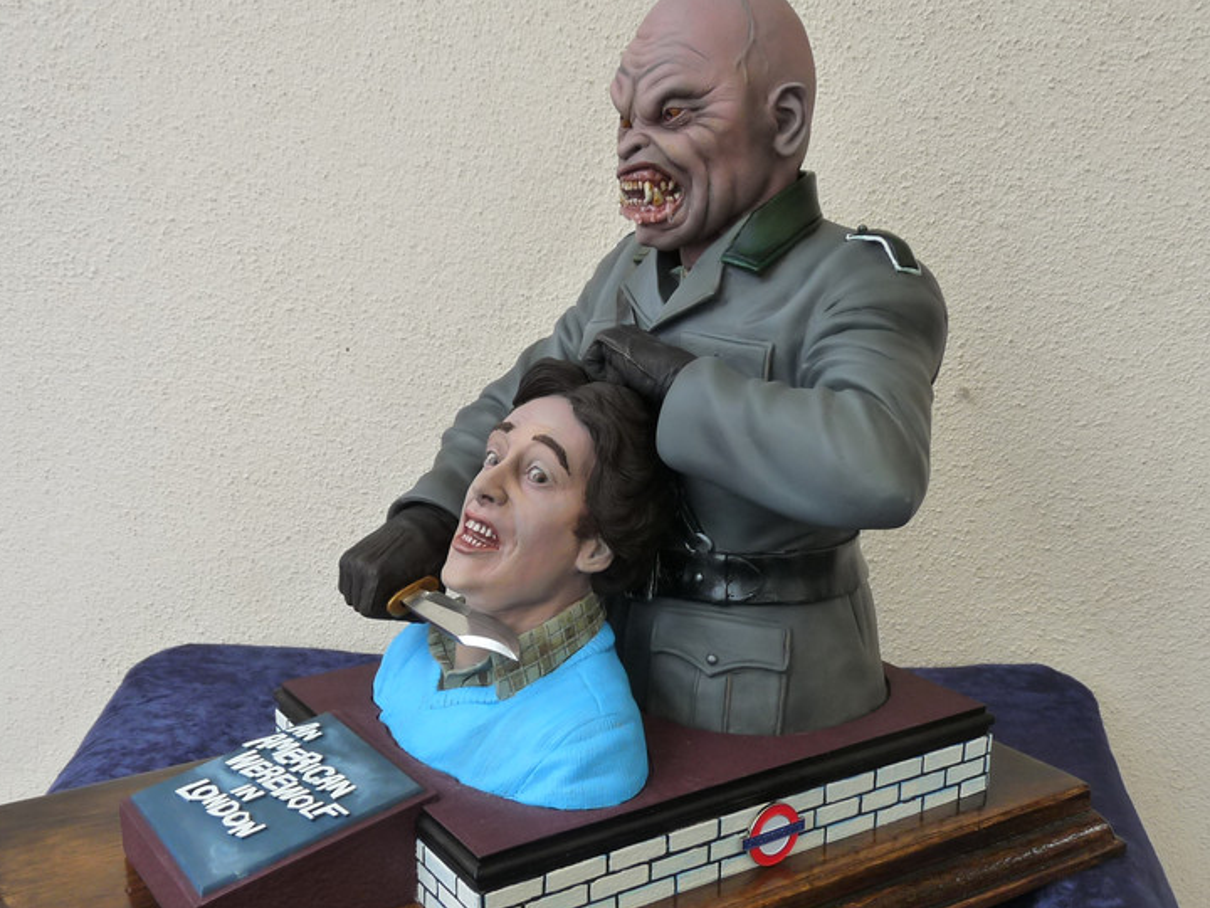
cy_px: 575
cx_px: 629
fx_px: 1398
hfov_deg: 46.8
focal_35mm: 40
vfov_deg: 35.7
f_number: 4.5
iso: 160
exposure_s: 1/200
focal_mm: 4.8
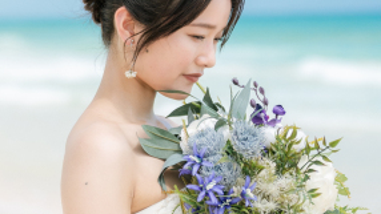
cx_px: 5
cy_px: 131
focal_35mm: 158
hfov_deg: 13.4
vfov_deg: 7.7
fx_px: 1597
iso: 100
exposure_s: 1/3200
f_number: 2.2
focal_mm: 54
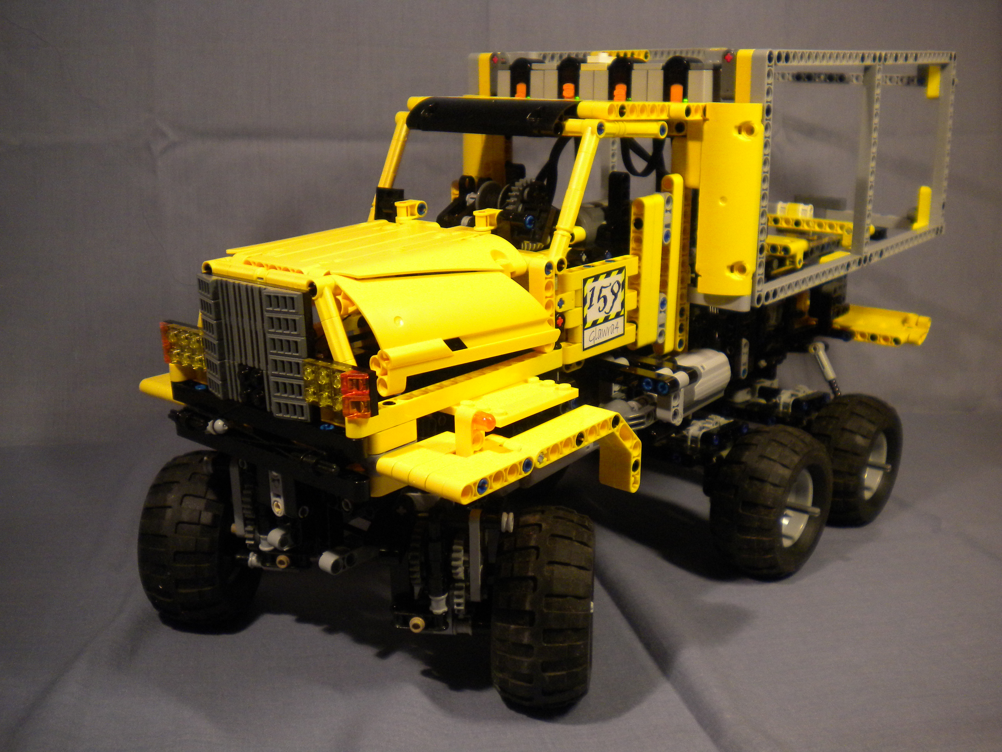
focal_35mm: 35
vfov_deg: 40.7
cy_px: 376
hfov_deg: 52.6
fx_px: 1013
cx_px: 501
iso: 329
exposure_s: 1/44.6
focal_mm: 6.3
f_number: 3.1
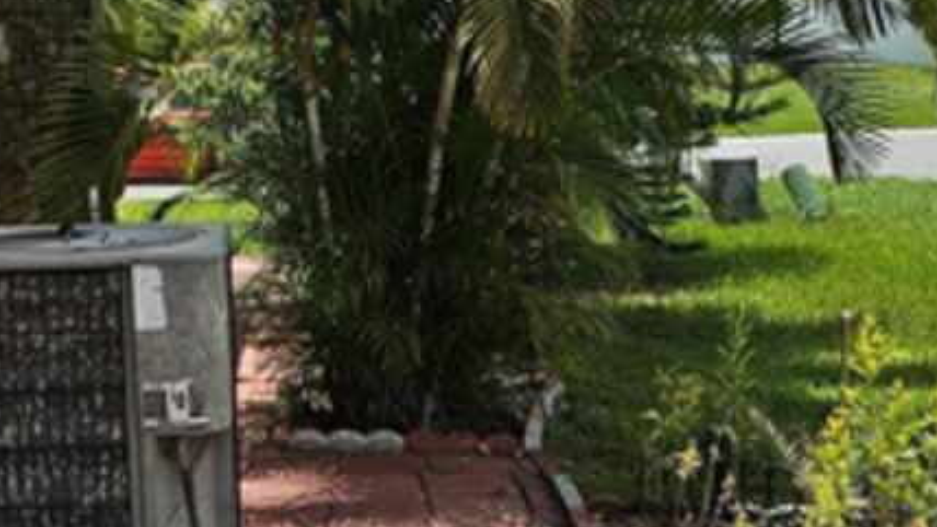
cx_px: 140
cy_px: 300
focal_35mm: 75
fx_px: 1864
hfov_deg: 27.4
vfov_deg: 16.1
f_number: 1.7
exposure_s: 1/775
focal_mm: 6.3
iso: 10
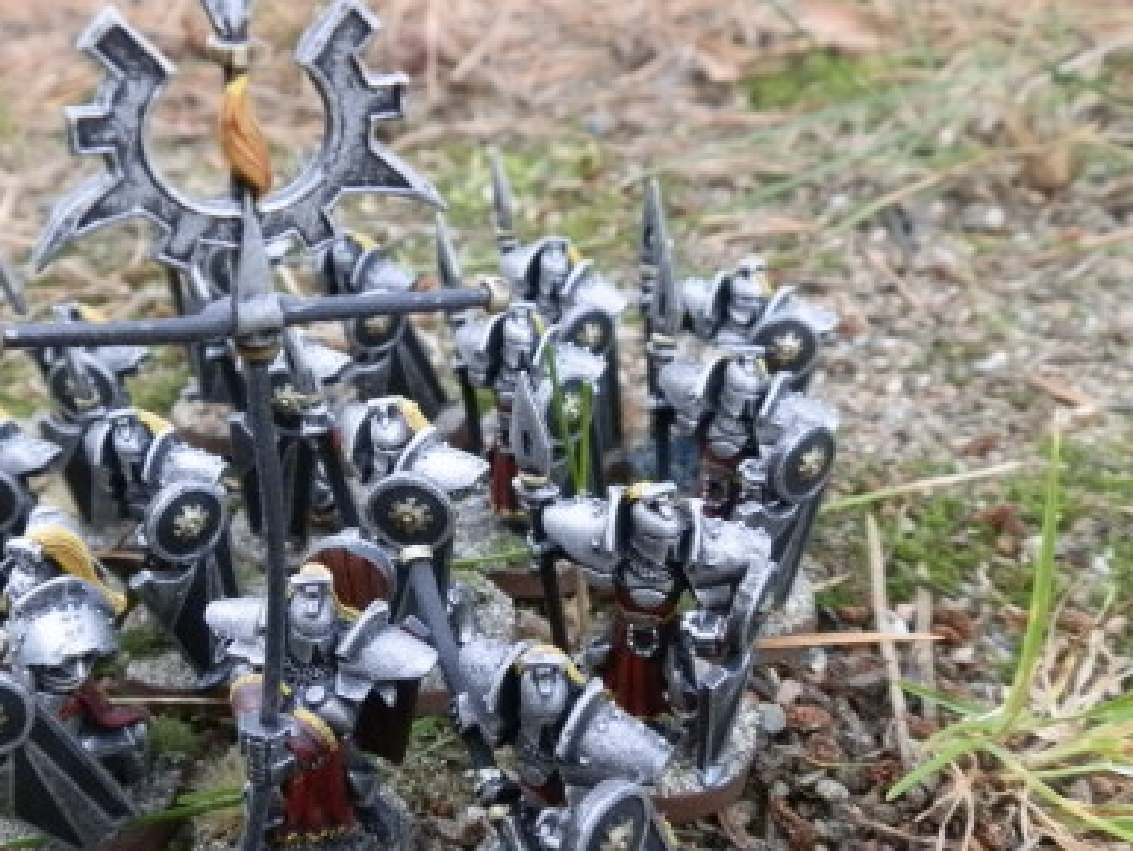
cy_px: 498
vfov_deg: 36.7
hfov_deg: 47.4
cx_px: 415
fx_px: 1277
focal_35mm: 39
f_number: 3.1
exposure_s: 1/250
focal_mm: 5
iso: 400
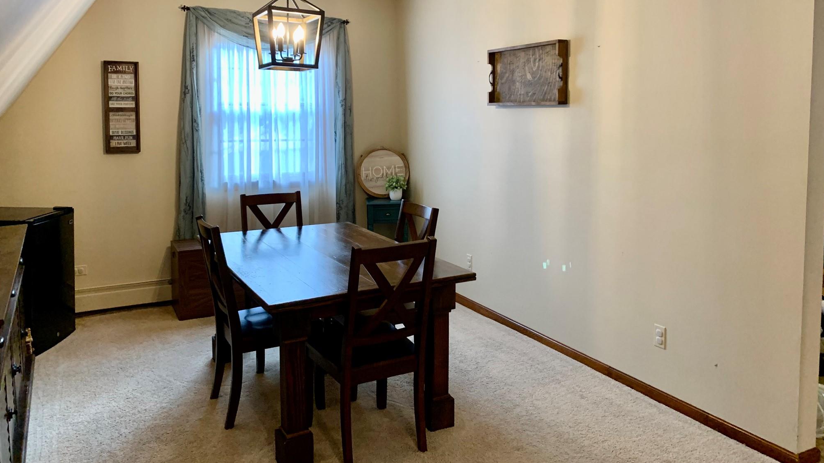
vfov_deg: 39.8
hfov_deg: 66.1
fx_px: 634
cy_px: 163
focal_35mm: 29
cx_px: 414
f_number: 1.8
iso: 250
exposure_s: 1/60
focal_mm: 4.25
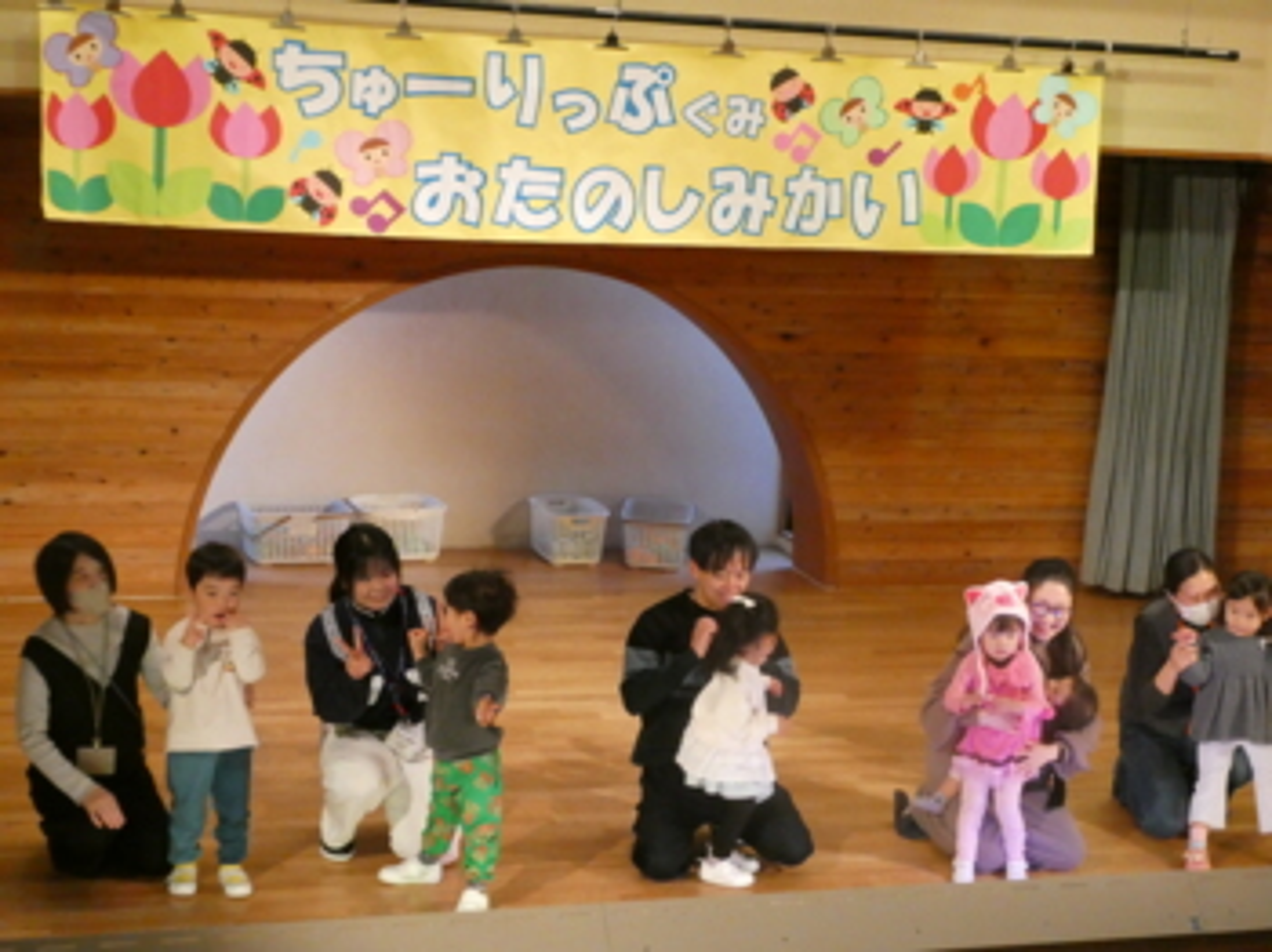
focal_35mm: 61
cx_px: 636
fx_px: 2240
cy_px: 476
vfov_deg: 24.0
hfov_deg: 31.7
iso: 1250
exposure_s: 1/80
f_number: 4.3
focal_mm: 10.9
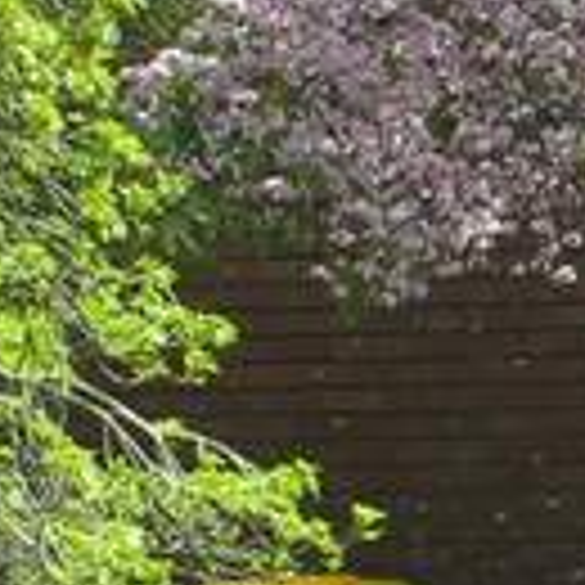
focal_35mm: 432
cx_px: 1008
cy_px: 259
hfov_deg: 4.0
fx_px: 8260
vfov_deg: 4.1
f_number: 8.1
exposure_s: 1/44
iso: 50
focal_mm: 16.4
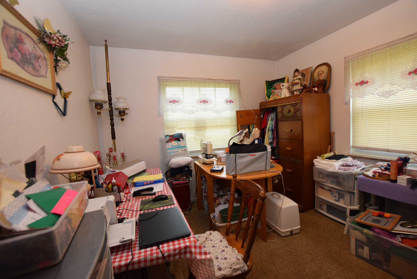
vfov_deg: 77.4
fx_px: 174
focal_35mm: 15
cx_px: 208
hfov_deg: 100.3
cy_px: 140
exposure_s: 1/100
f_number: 5
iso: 800
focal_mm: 10
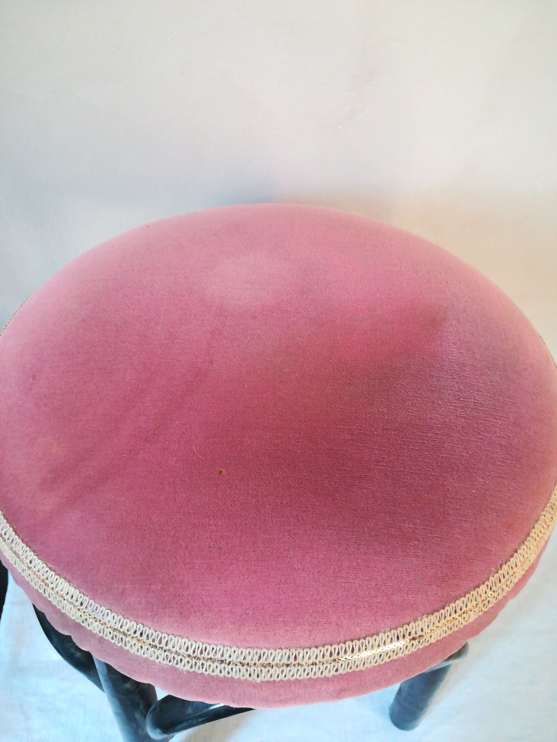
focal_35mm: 26
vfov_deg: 67.3
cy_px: 371
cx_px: 278
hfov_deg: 53.1
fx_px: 558
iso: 400
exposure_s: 1/33.3
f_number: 2.2
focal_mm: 3.83
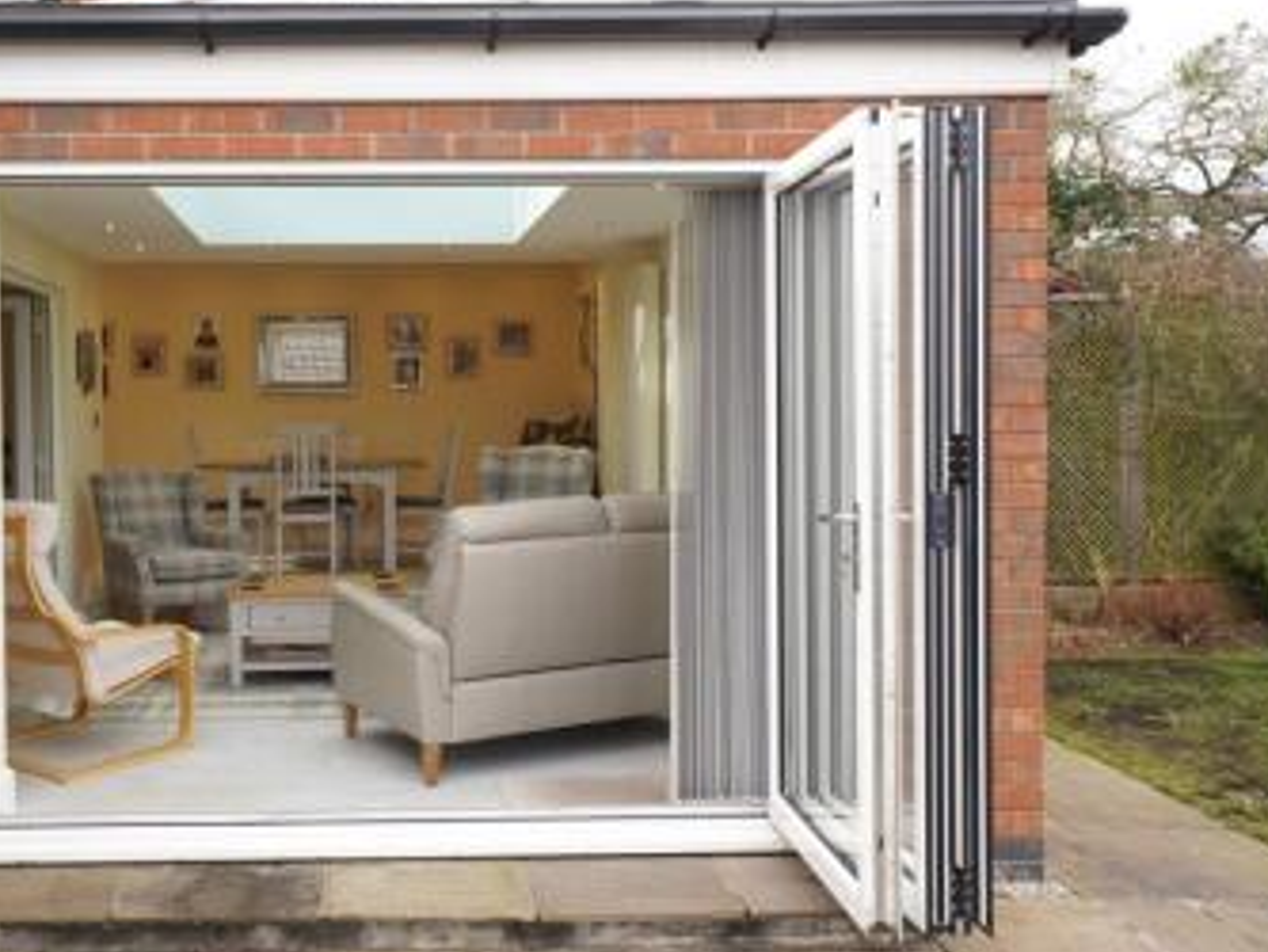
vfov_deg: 42.9
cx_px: 400
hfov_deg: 54.0
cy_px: 428
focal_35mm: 33
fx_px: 1209
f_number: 5.6
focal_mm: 16
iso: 400
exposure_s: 1/160
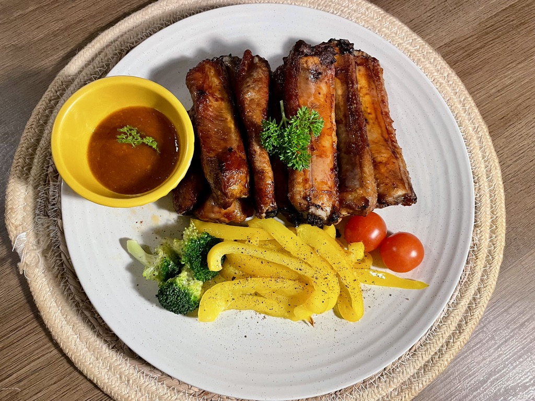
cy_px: 200
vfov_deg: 53.1
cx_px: 268
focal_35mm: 26
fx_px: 402
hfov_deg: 67.3
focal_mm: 4.2
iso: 200
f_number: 1.6
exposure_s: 1/50
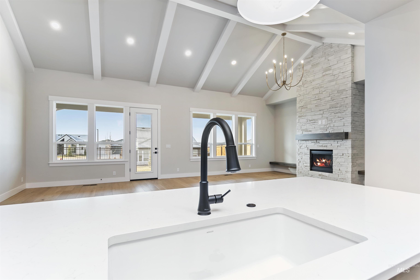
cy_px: 140
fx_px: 198
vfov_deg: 70.4
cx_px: 210
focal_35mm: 17
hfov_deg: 93.3
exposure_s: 1/20
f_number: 6.3
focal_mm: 11.5
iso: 320
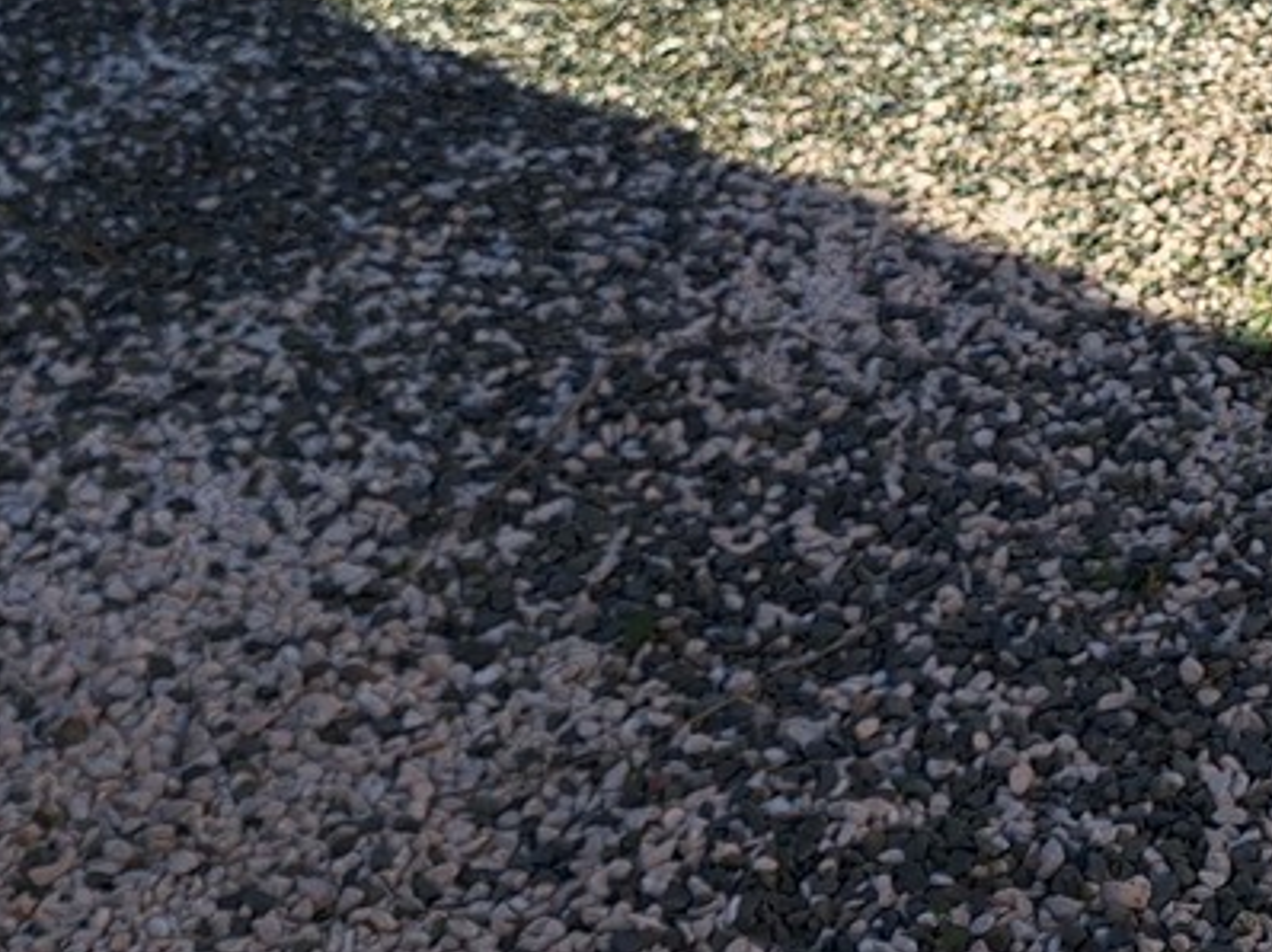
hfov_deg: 24.0
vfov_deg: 18.2
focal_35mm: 74
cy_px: -358
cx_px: 1518
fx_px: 2718
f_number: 1.8
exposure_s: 1/4902
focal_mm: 5.54
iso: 40
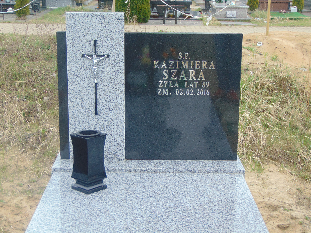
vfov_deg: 20.7
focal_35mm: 71
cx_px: 156
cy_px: 116
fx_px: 638
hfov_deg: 27.4
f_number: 3.7
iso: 80
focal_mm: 12.8
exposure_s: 1/200
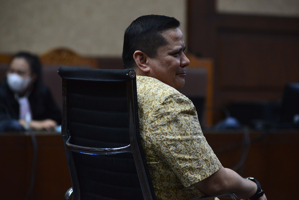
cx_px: 150
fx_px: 1205
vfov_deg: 9.5
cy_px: 100
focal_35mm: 145
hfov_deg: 14.1
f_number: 4
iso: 4000
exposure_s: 1/100
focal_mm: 145
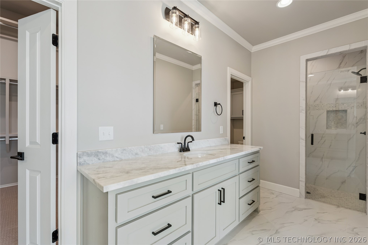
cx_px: 184
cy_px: 122
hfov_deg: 96.7
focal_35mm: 16
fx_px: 164
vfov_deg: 73.7
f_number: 5.6
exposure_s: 1/80
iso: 200
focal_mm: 16
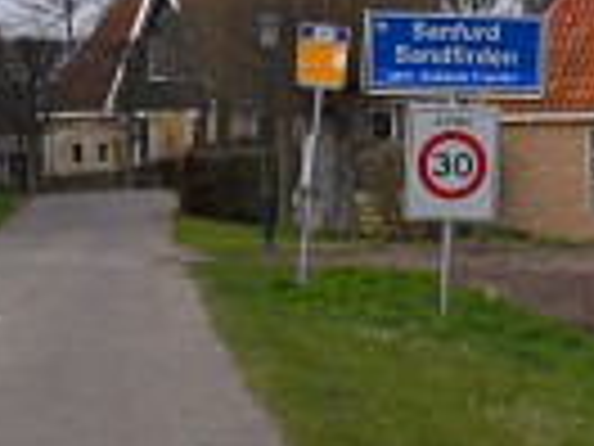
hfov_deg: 7.1
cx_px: 976
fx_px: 4685
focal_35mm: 273
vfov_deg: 5.4
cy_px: -77
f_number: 4.2
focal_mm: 13.2
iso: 80
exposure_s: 1/750
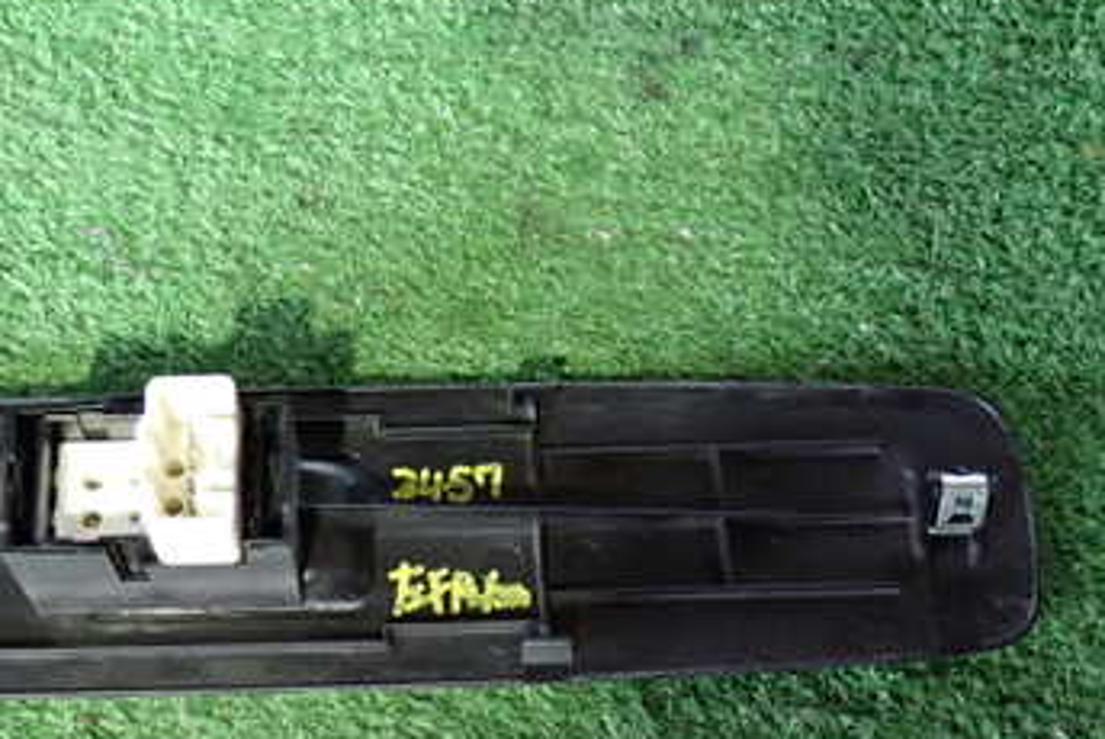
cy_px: 495
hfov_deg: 33.7
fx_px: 1782
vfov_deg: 23.3
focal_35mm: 58
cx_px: 270
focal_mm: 5.79
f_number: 2.4
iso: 800
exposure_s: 1/30
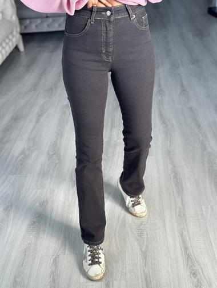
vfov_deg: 39.6
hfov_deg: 30.3
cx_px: 108
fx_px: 401
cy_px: 144
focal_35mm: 48
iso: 100
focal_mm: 6.86
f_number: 1.78
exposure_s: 1/172
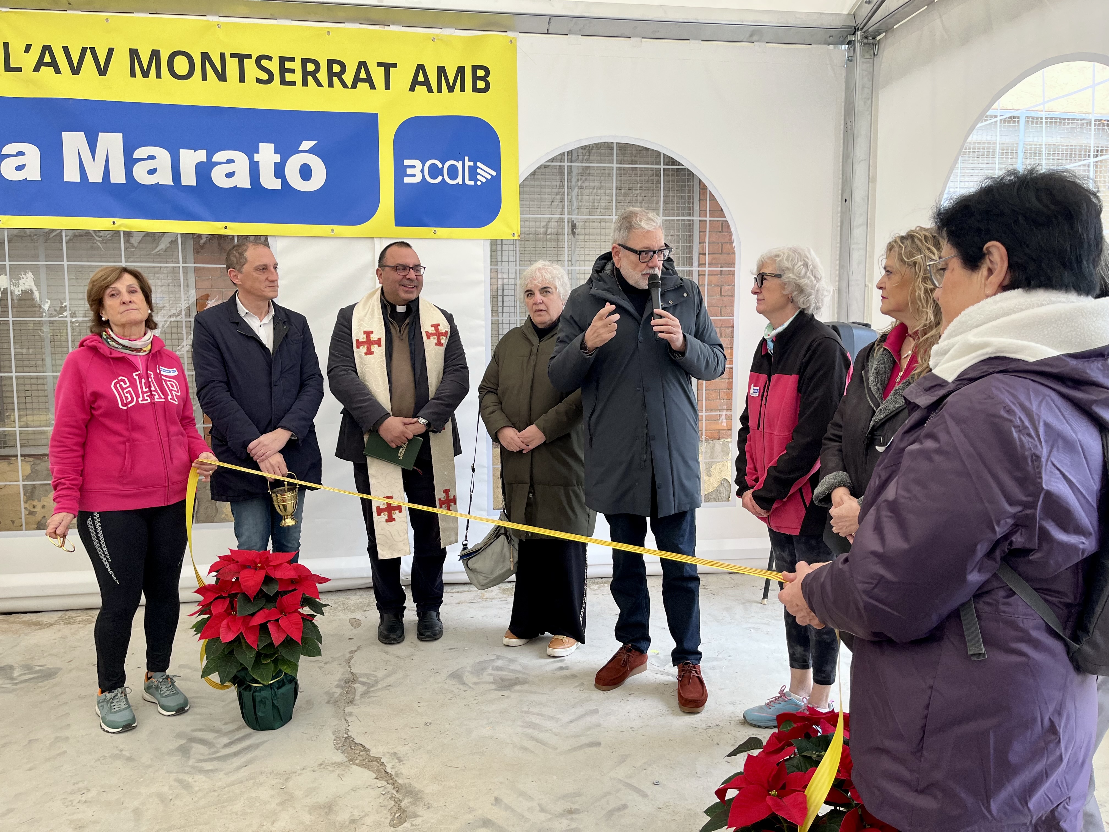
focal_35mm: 26
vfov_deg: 53.1
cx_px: 554
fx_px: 833
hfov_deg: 67.3
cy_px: 416
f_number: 1.6
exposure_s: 1/122
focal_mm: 5.1
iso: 80
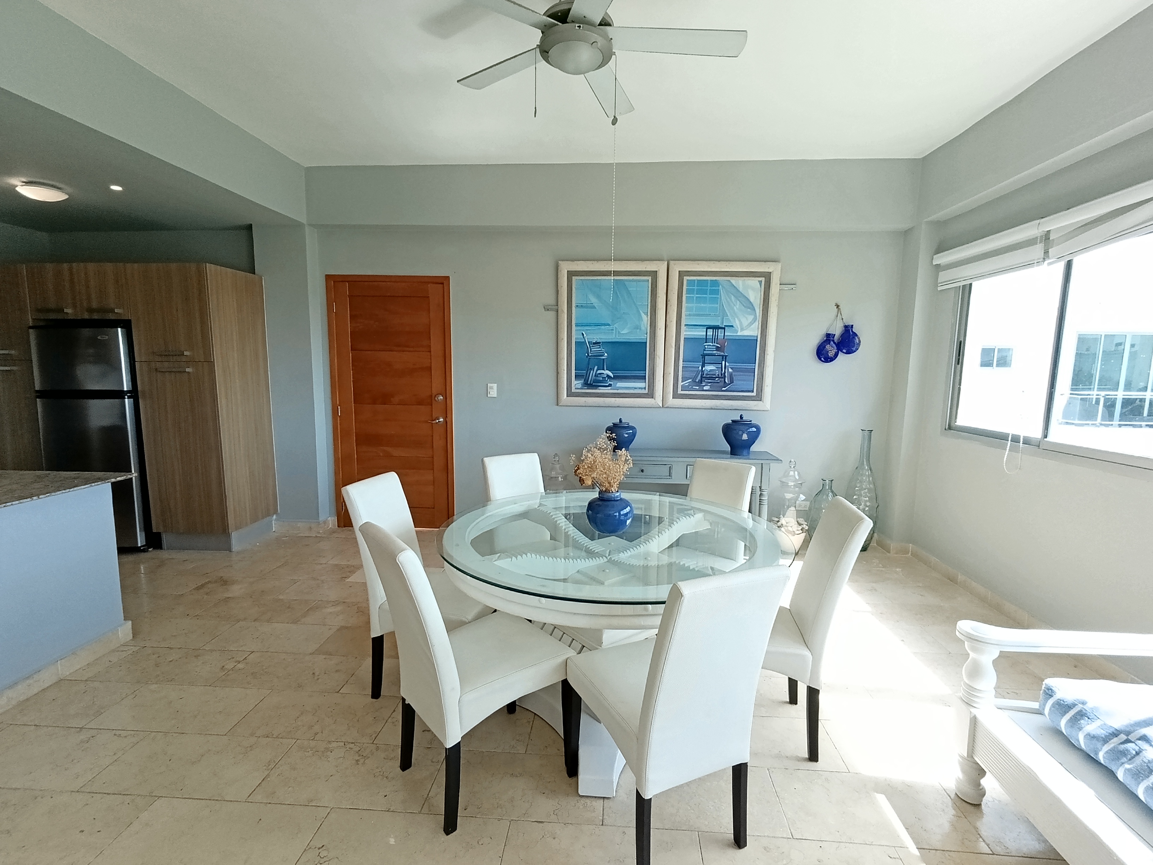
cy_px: 432
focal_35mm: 16
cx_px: 576
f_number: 2.2
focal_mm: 1.65
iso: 50
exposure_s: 1/118
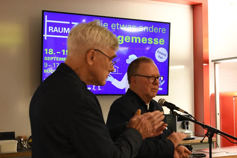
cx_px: 202
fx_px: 467
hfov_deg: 27.7
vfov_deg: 19.2
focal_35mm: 71
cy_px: 92
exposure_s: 1/80
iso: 2000
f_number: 4.5
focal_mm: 24
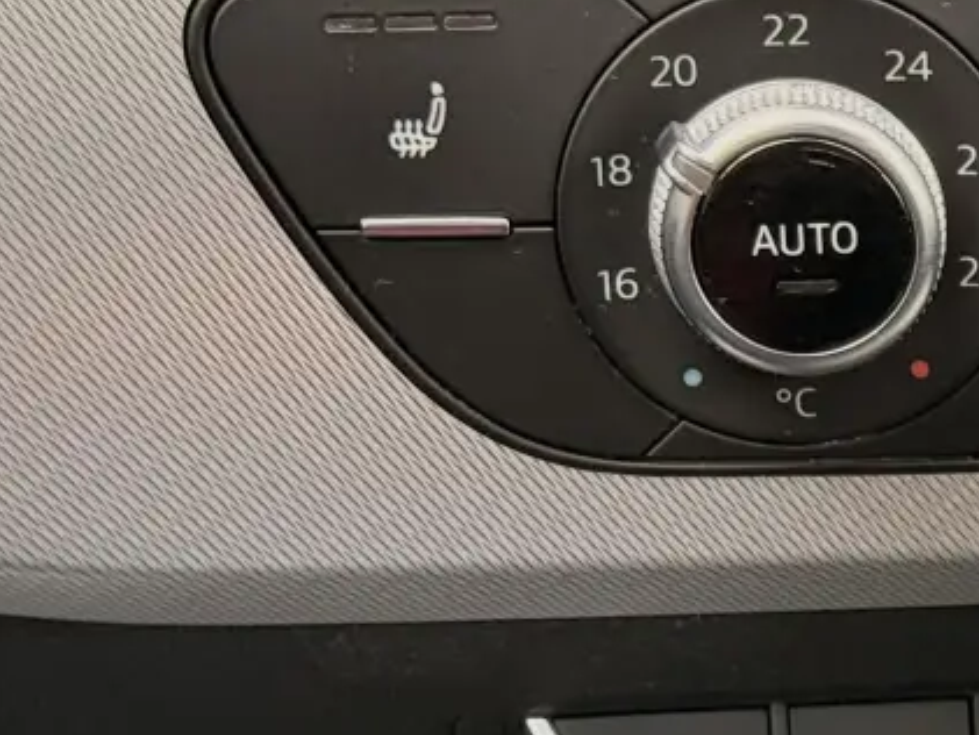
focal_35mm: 164
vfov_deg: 9.0
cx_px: 1579
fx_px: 4640
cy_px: 782
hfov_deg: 11.4
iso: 250
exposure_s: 1/60
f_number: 1.78
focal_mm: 6.76
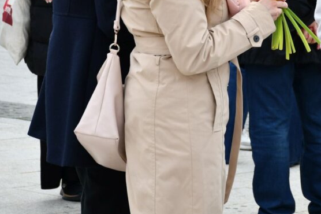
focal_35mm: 254
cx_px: 289
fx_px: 2263
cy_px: -2
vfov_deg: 5.4
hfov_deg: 8.1
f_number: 7.1
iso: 200
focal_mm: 75
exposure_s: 1/250
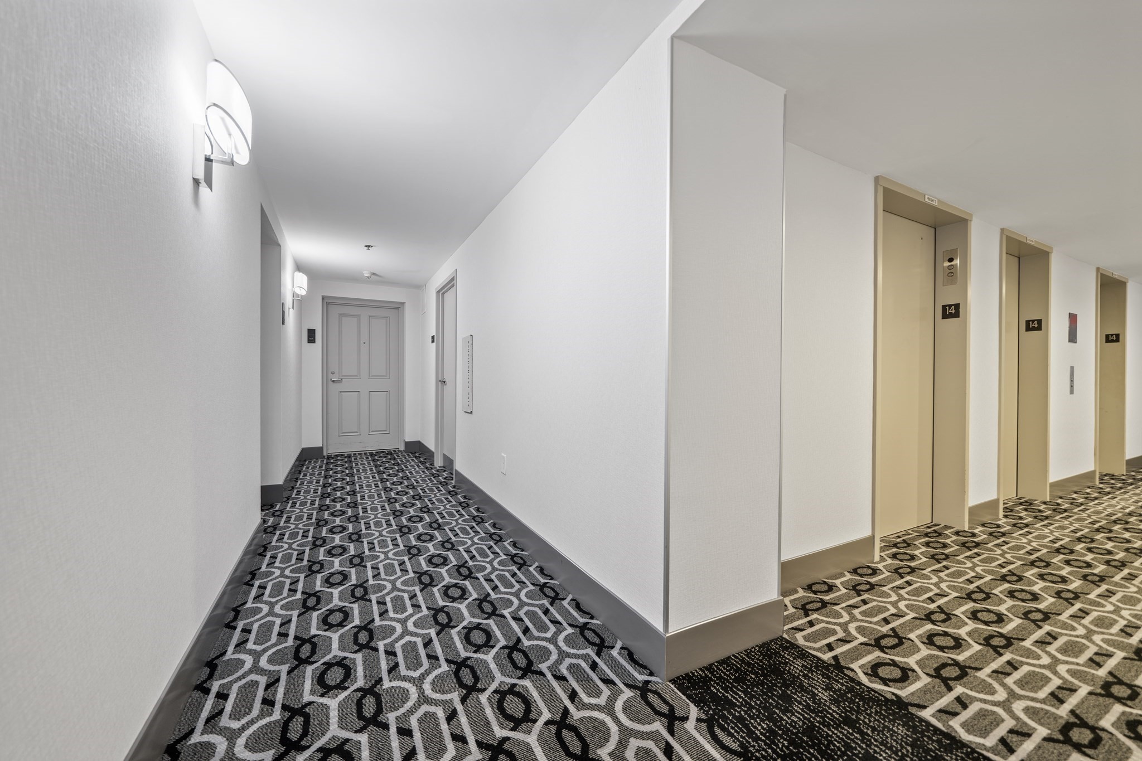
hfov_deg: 108.3
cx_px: 571
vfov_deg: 85.4
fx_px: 412
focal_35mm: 13
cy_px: 380
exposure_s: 1/1.25
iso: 200
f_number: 4
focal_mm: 13
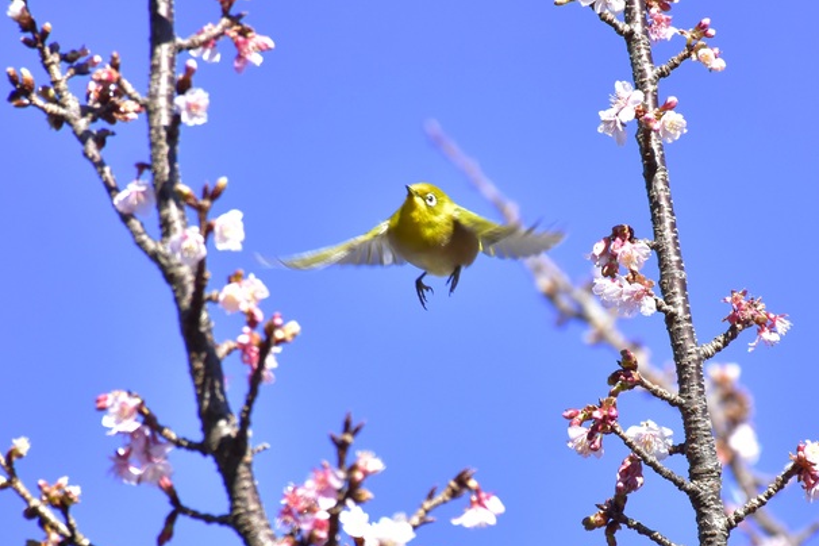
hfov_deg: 7.4
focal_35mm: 277
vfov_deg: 5.0
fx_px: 6301
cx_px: 443
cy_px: 306
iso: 800
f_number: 6.3
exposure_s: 1/1000
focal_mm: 140
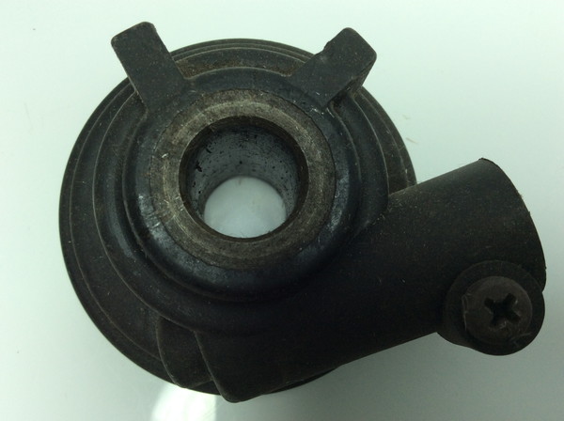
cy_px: 210
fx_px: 521
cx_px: 282
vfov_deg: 44.0
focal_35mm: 32
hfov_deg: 56.9
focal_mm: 3.3
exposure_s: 1/318
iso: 32
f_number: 2.4
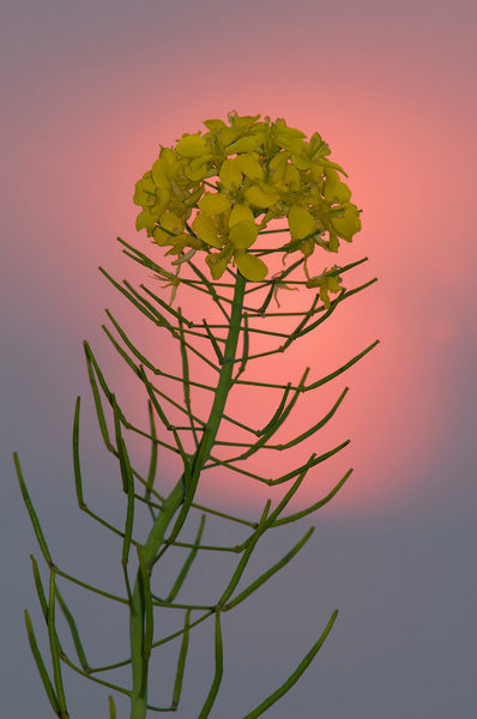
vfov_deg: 2.8
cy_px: 360
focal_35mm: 750
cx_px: 238
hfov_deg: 1.8
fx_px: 14957
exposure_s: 1/250
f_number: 14
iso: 400
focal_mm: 500
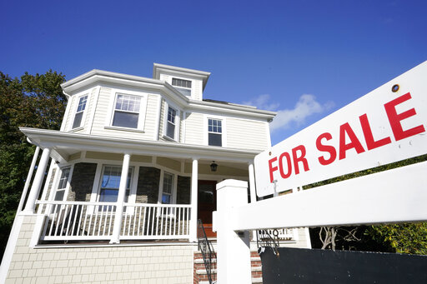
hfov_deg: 86.9
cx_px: 214
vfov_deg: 64.5
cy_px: 142
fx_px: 225
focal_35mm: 19
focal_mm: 19
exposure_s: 1/250
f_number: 22
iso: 800
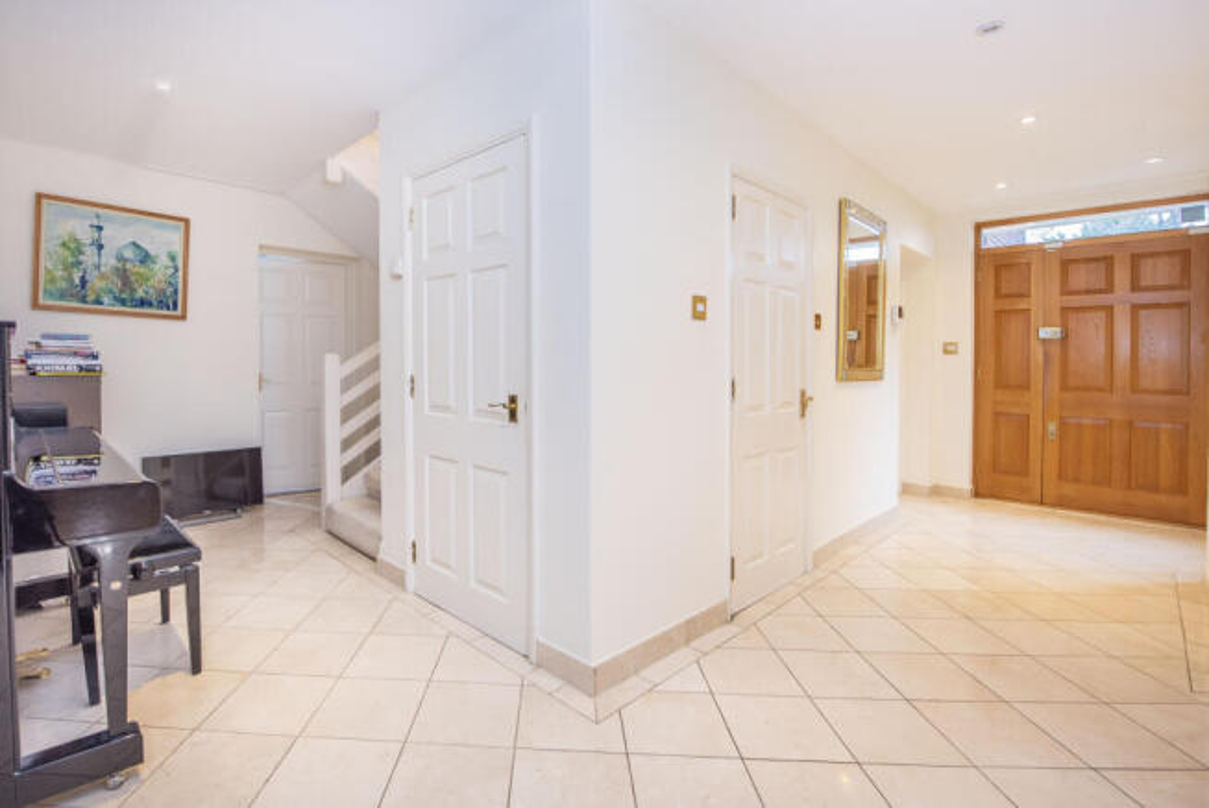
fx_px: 470
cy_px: 404
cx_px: 604
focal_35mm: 14
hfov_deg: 104.2
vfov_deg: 81.3
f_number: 6.3
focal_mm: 14
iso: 500
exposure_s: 1/25
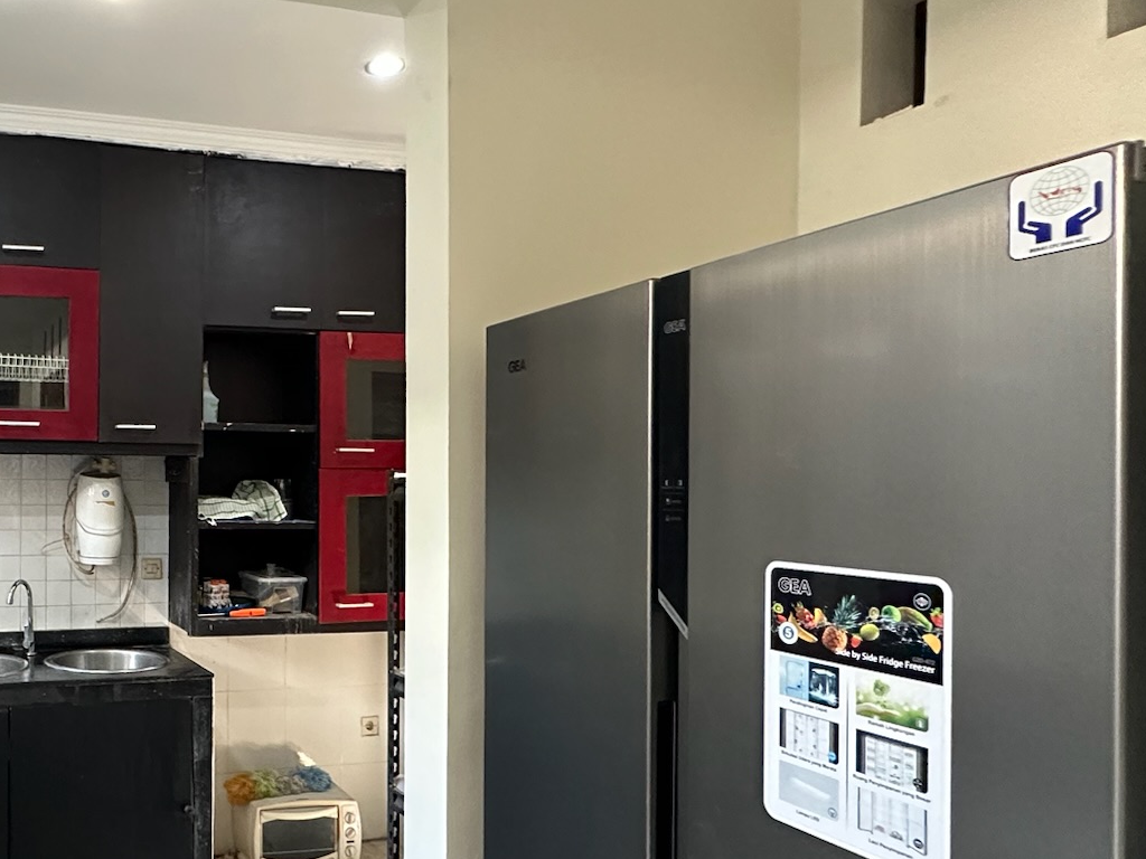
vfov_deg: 49.6
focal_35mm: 28
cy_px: 479
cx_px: 139
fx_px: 927
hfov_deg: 55.9
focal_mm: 2.22
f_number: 2.2
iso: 800
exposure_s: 1/60
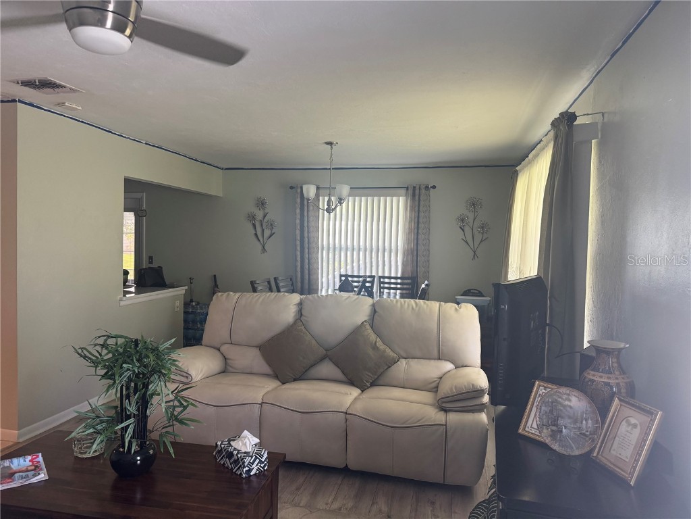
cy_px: 260
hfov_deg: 71.6
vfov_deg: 56.8
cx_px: 346
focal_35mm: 24
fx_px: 479
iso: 200
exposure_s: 1/84
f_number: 1.78
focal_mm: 6.76
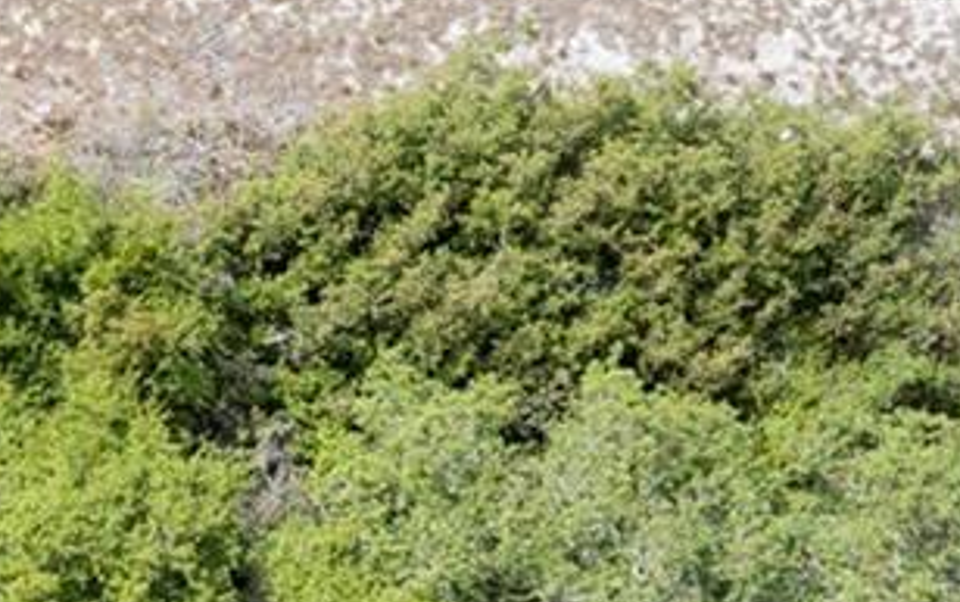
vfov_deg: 9.7
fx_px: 3456
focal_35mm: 132
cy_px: 872
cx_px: -1247
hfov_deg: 12.7
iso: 120
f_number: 2.8
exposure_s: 1/1250
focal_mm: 12.29
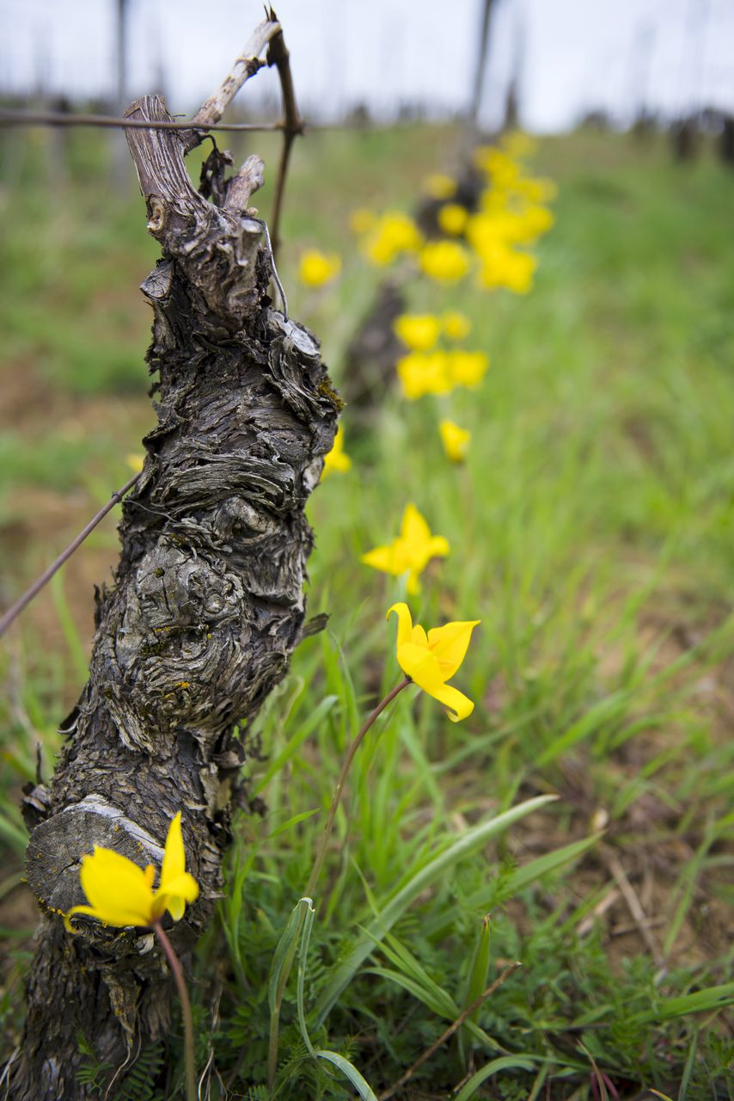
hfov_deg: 35.1
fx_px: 1161
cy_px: 550
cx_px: 367
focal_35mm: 38
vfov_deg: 50.7
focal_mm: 38
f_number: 2.8
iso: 100
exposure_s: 1/320
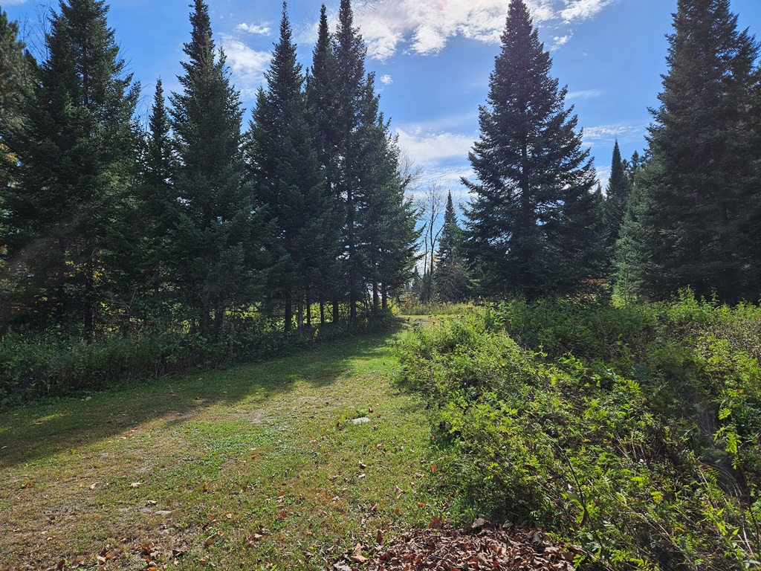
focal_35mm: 23
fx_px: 506
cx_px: 380
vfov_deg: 58.9
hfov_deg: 73.9
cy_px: 286
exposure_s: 1/1967
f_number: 1.8
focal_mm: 5.4
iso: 25
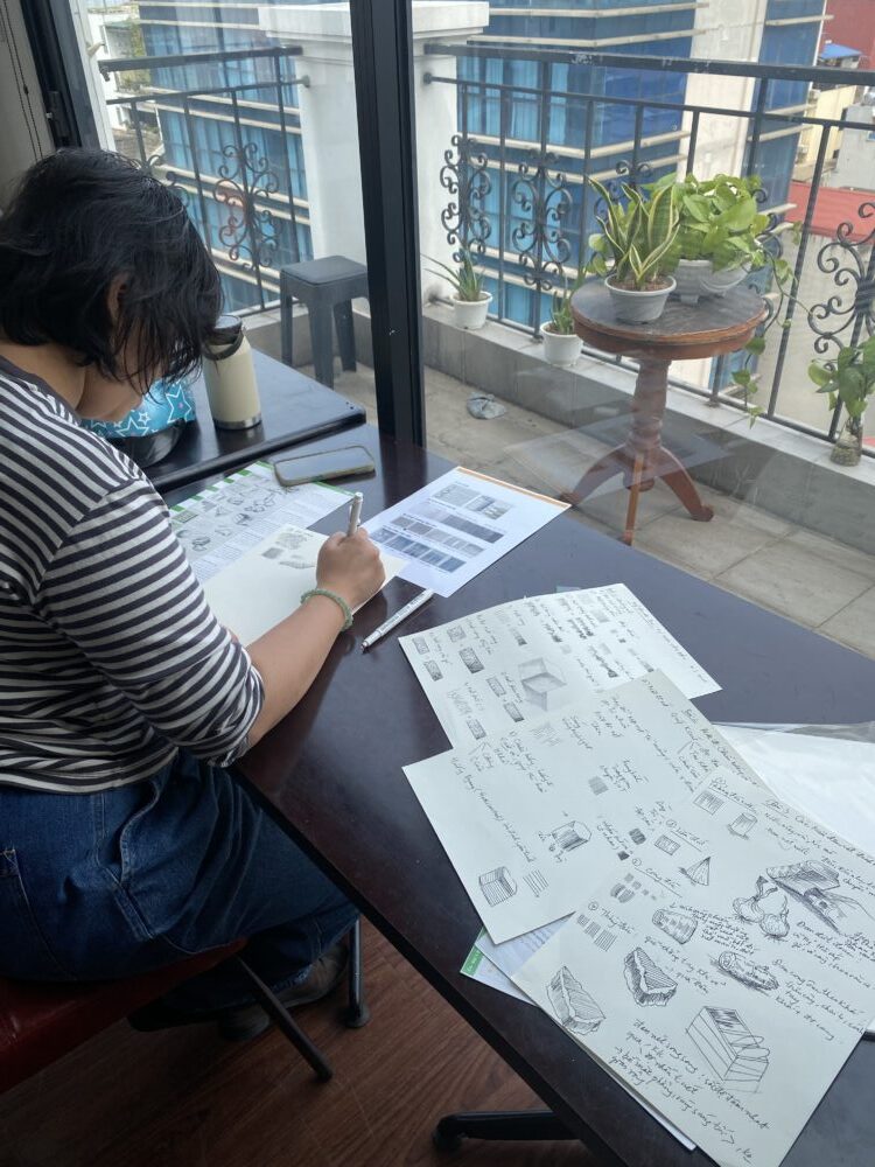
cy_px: 584
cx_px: 438
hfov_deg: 53.1
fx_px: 876
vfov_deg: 67.3
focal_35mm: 26
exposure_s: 1/871
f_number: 1.8
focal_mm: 4.25
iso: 32
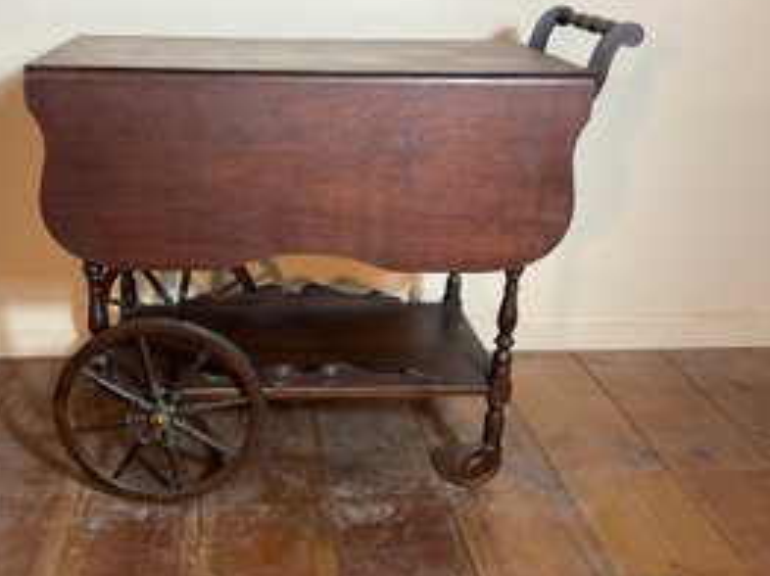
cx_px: 292
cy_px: 307
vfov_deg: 37.6
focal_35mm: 38
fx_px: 845
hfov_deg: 48.6
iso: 125
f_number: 1.8
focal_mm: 3
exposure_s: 1/50
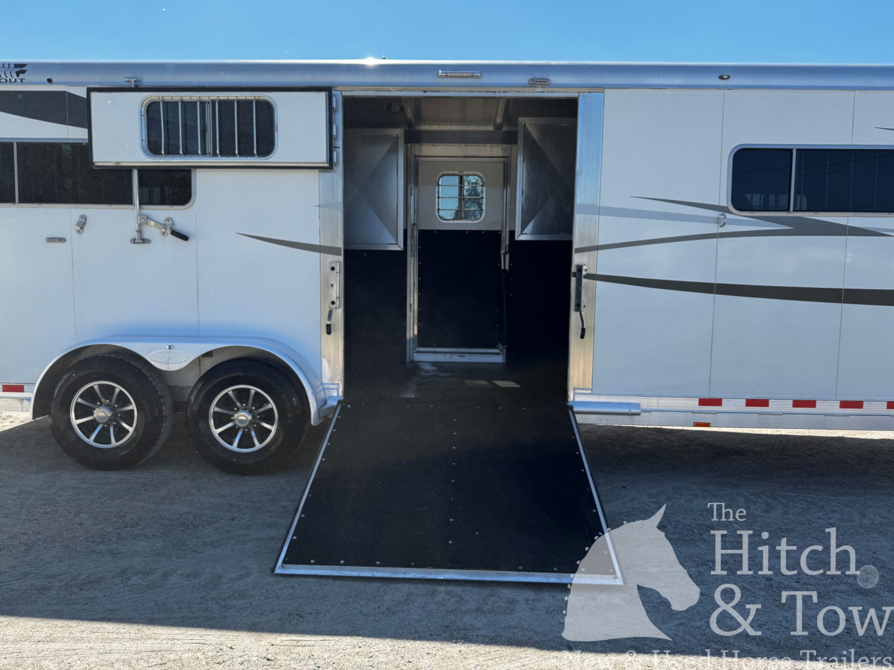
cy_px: 335
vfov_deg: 56.8
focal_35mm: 24
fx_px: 620
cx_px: 447
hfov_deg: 71.6
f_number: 1.78
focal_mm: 6.76
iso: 80
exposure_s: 1/2252
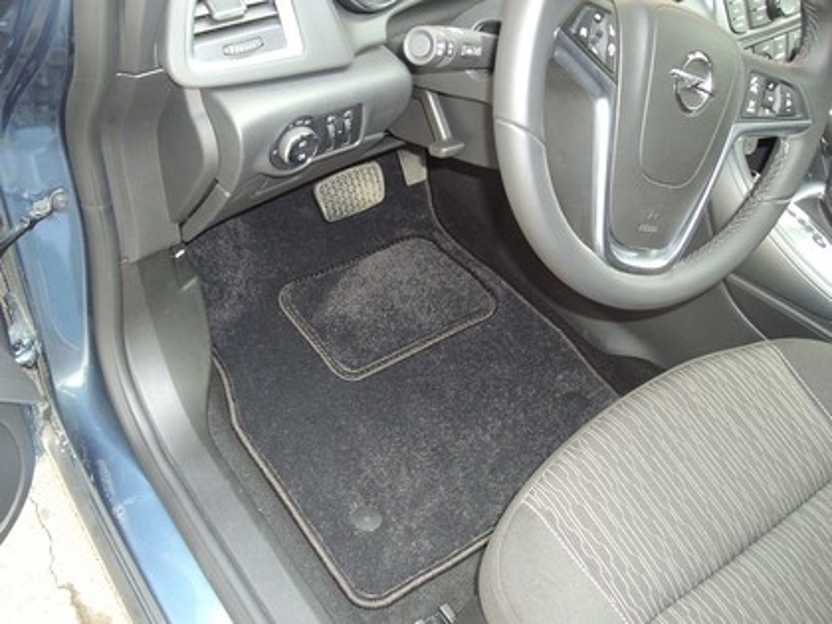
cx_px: 416
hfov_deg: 51.4
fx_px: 865
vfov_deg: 39.7
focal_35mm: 36
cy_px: 312
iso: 160
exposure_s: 1/50
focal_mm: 6
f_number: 2.7
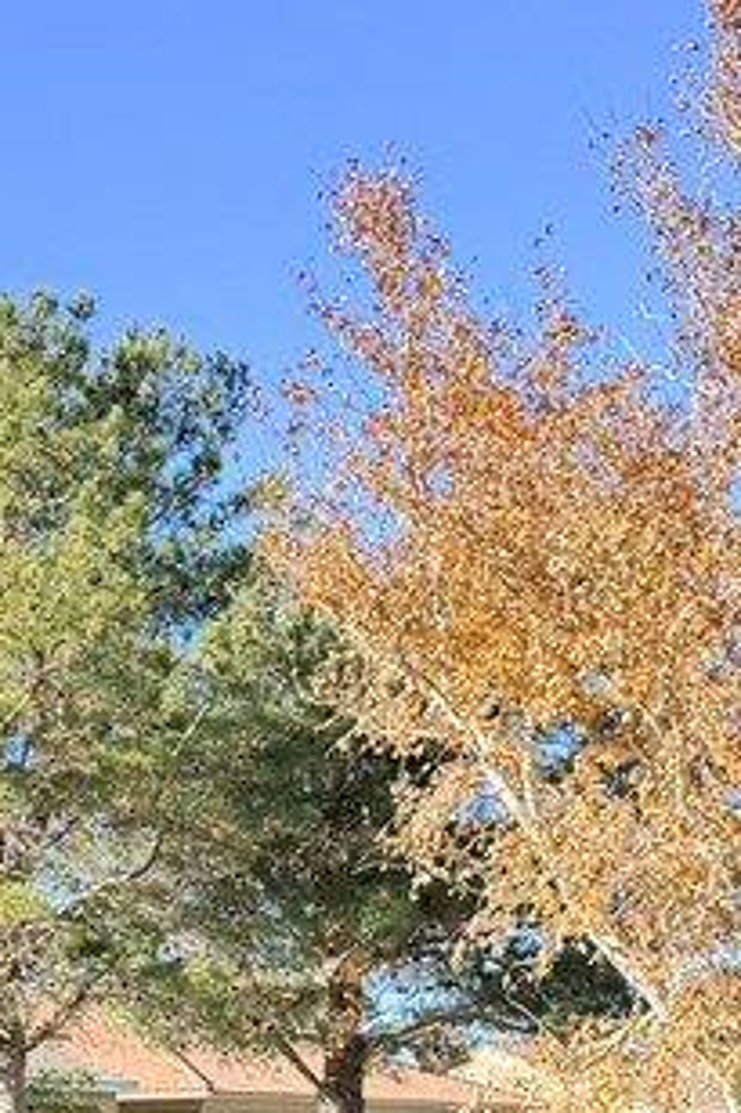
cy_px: 1066
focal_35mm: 83
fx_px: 2565
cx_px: -763
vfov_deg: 23.6
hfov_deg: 13.8
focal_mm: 6.76
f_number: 1.78
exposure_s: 1/1122
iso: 100
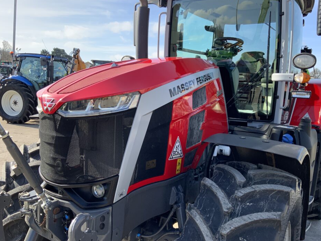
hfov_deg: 56.8
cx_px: 168
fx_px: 297
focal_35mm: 32
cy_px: 115
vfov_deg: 44.1
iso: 16
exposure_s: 1/700
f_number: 1.8
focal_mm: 3
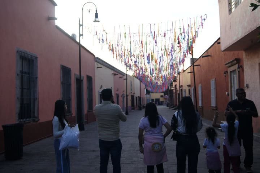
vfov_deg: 36.9
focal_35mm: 36
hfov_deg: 53.1
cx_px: 130
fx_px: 260
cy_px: 86
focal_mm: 24
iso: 100
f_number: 4.5
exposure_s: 1/80
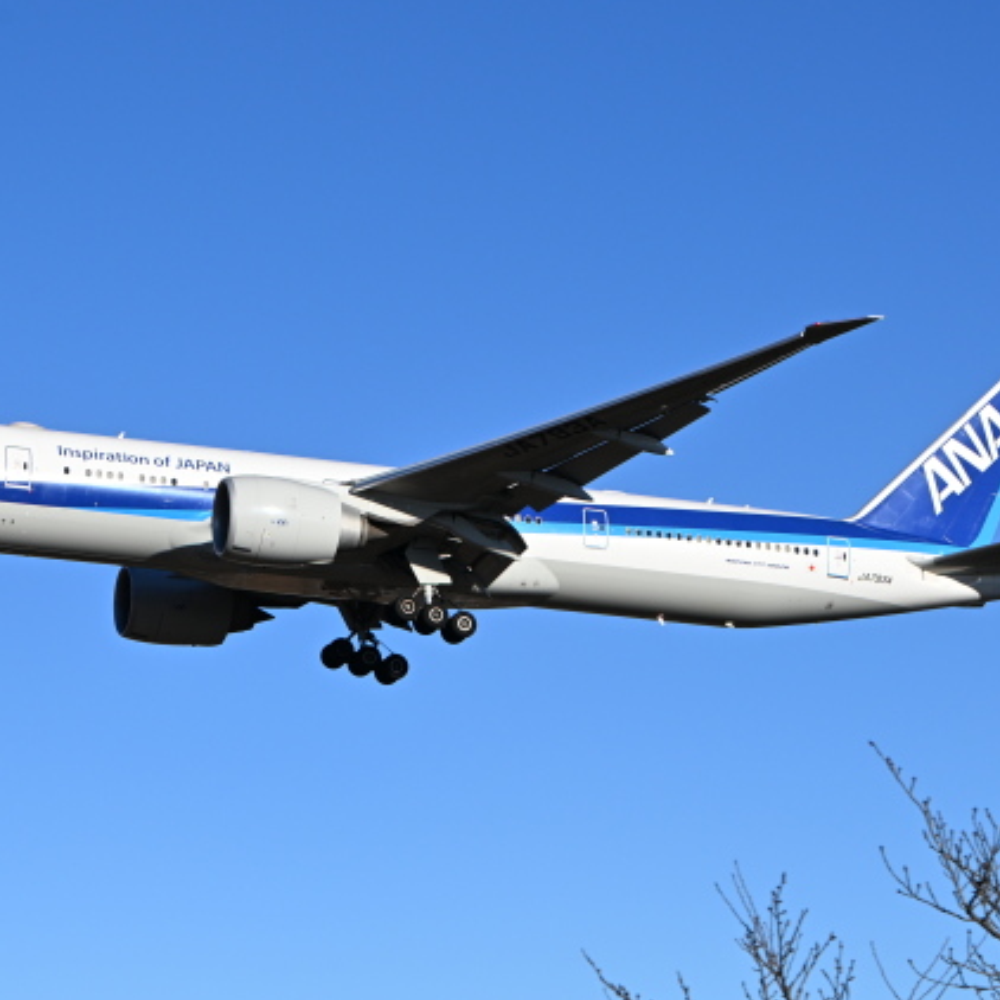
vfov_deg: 14.5
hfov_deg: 14.5
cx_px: 360
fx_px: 3922
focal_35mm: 120
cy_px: 496
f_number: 10
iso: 250
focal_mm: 62
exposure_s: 1/640
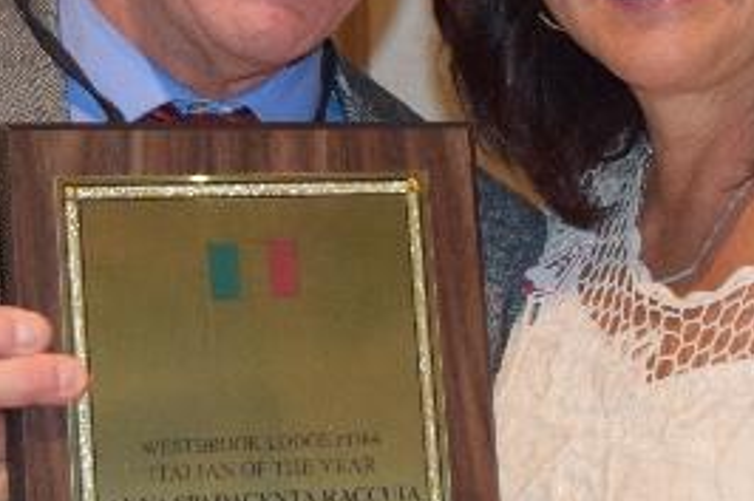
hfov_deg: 11.8
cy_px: 95
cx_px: 408
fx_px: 3660
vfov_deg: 7.8
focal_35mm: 175
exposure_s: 1/60
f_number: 4.2
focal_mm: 31
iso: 1100
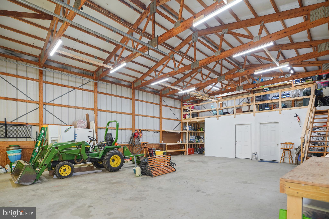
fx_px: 155
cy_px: 110
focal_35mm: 17
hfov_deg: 93.3
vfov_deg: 70.4
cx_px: 164
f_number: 2.8
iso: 80
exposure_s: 1/13
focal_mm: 17
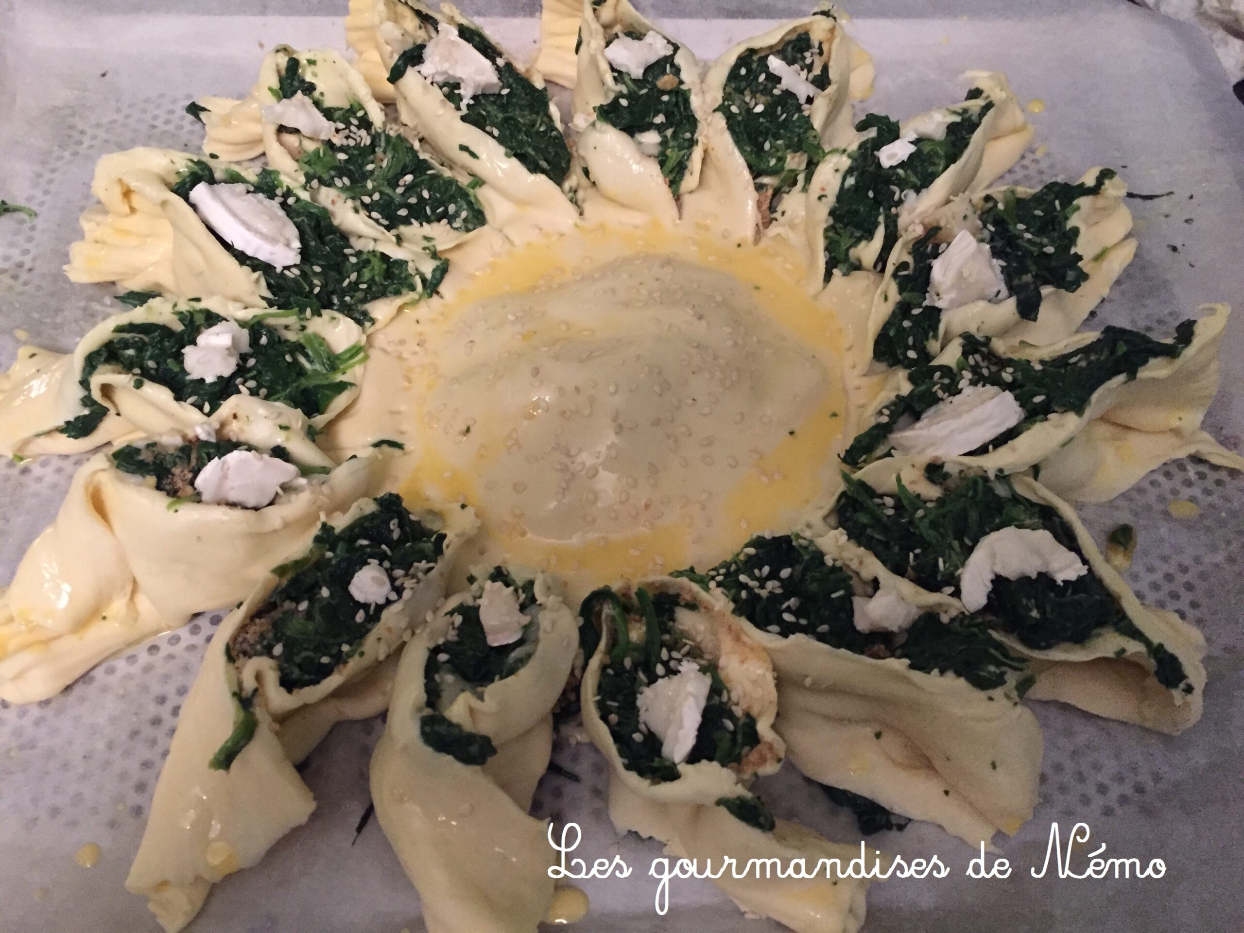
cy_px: 466
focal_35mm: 29
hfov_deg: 61.7
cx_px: 622
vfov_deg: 48.2
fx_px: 1042
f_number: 2.2
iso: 320
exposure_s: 1/17
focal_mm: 4.15
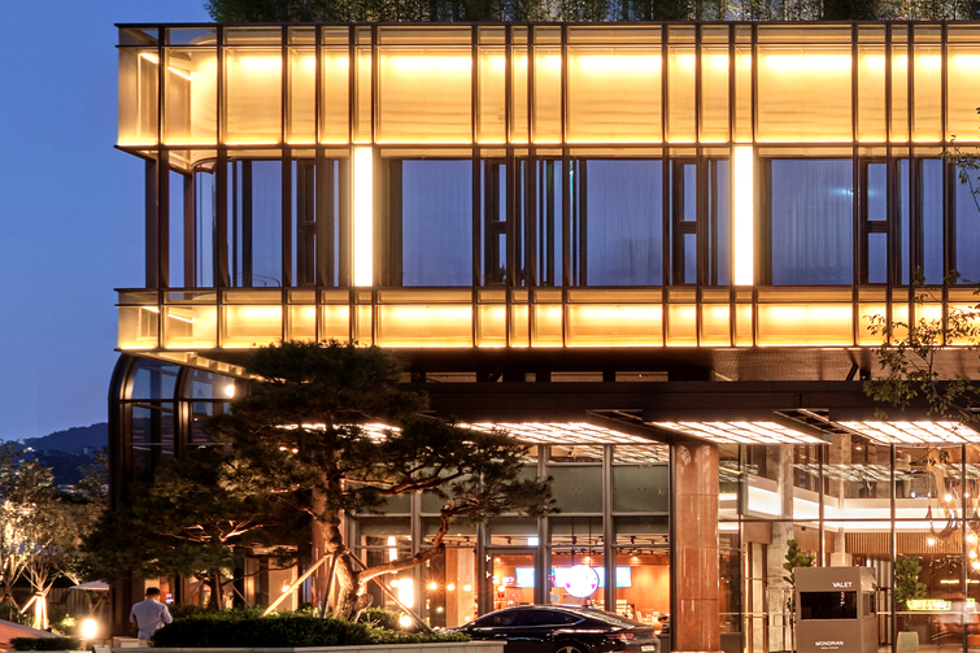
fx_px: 1442
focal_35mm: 53
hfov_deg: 32.1
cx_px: 1134
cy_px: 285
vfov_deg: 25.5
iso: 200
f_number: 8
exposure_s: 2
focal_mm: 13.2
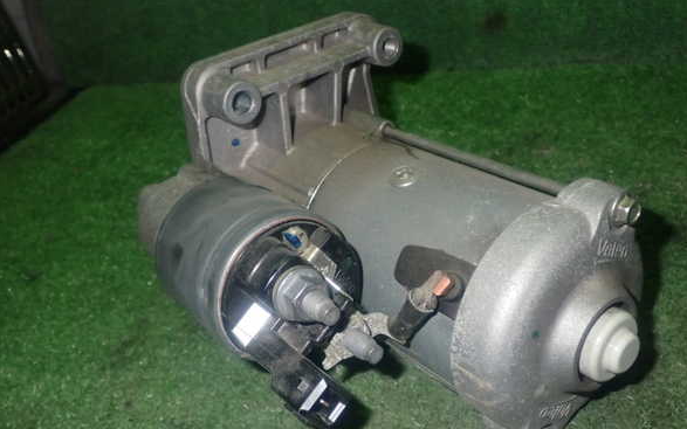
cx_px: 349
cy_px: 234
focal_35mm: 39
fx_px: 730
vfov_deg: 32.8
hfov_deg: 50.4
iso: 640
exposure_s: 1/40
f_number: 7.1
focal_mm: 6.37
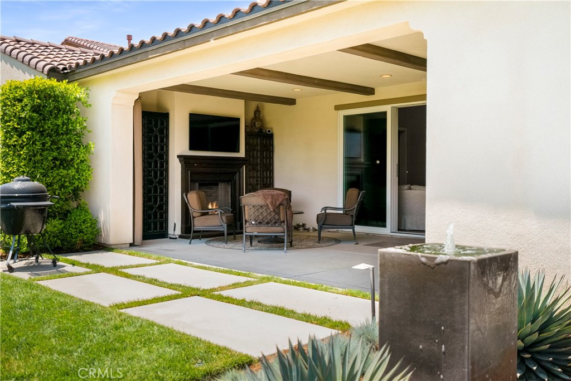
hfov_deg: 54.4
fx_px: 555
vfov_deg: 37.9
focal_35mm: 35
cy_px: 190
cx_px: 286
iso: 200
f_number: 4
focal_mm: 35
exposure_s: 1/1000
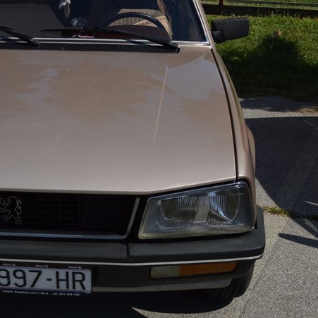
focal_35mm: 61
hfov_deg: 27.6
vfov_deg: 28.1
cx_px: 68
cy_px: 126
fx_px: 634
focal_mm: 24
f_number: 5.6
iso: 100
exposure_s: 1/1000
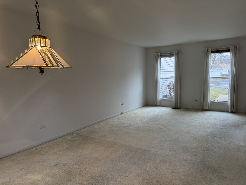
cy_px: 92
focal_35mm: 24
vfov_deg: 56.8
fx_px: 171
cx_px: 123
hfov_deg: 71.6
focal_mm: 6.76
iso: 200
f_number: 1.78
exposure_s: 1/120
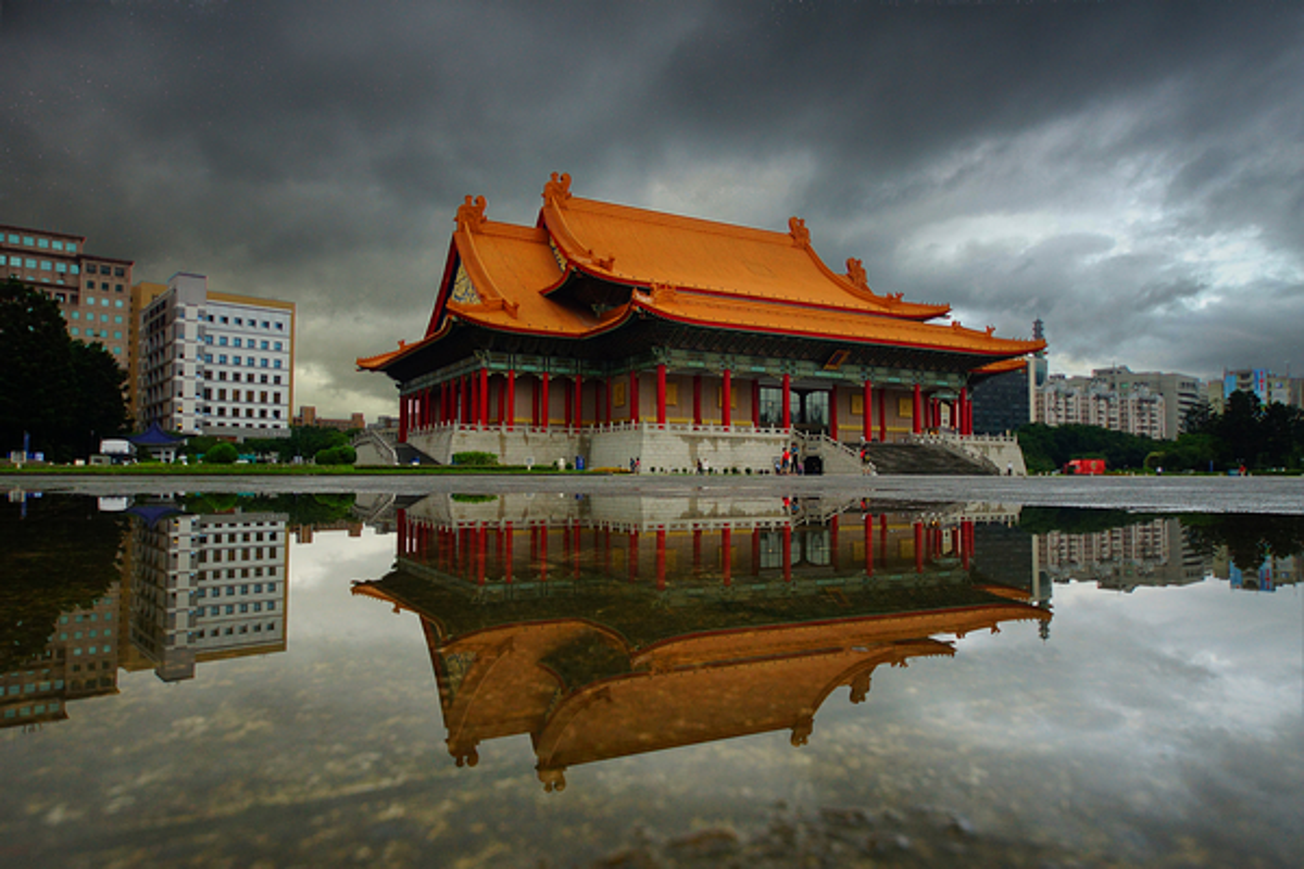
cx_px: 652
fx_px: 869
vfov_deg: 53.1
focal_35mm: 24
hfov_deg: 73.7
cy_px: 434
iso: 400
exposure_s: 1/200
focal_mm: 16
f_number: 5.6
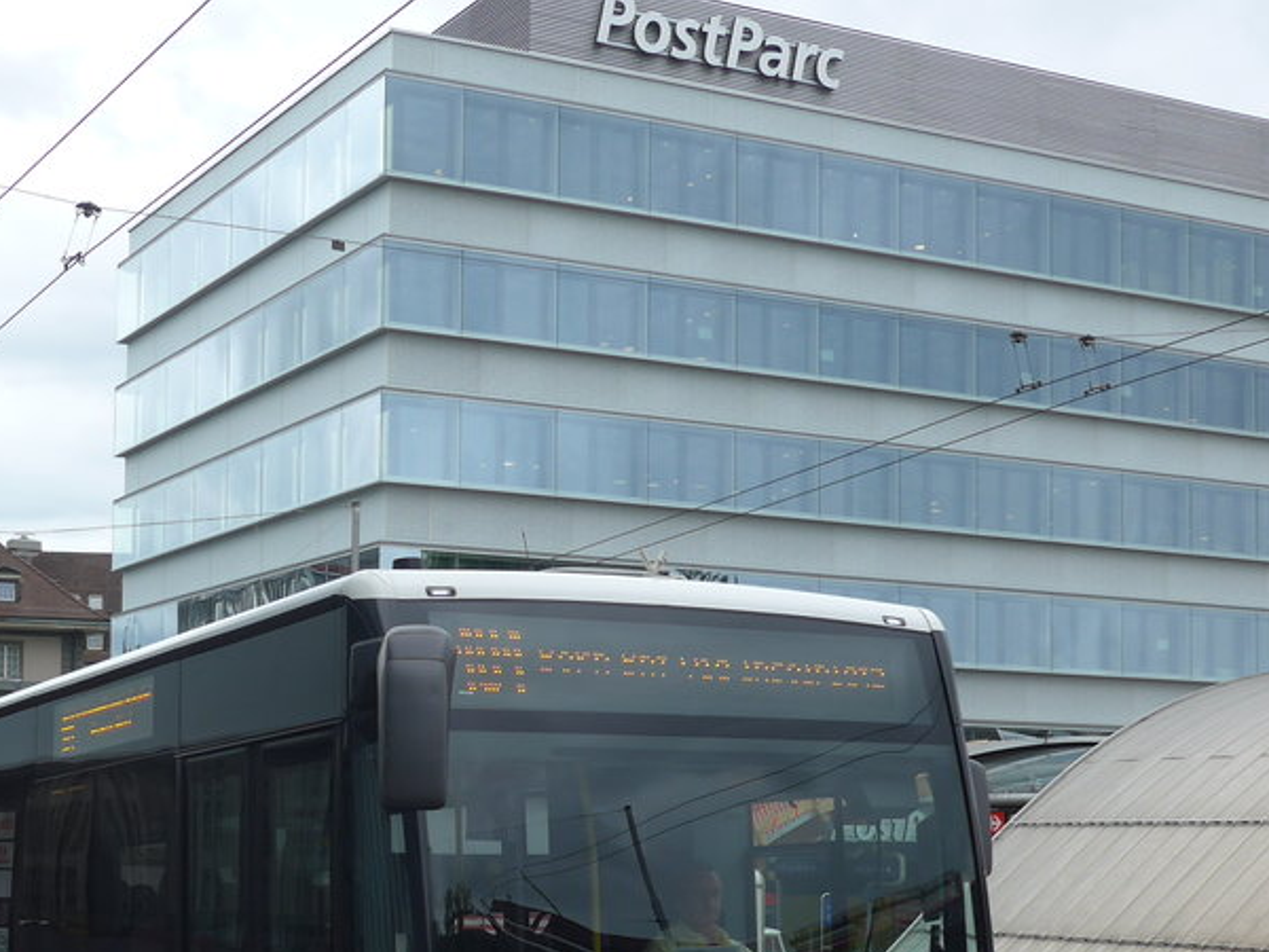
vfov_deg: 24.8
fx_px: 2126
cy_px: 783
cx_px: 410
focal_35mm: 58
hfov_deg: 32.9
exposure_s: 1/640
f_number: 2.8
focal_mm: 6
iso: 80
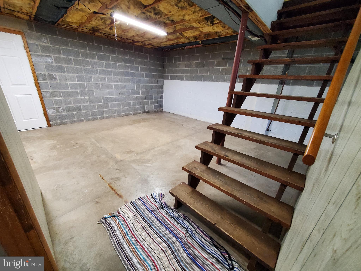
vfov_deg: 89.9
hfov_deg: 106.2
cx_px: 180
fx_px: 136
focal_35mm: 13
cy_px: 136
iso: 500
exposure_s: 1/60
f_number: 2.2
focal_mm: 1.8
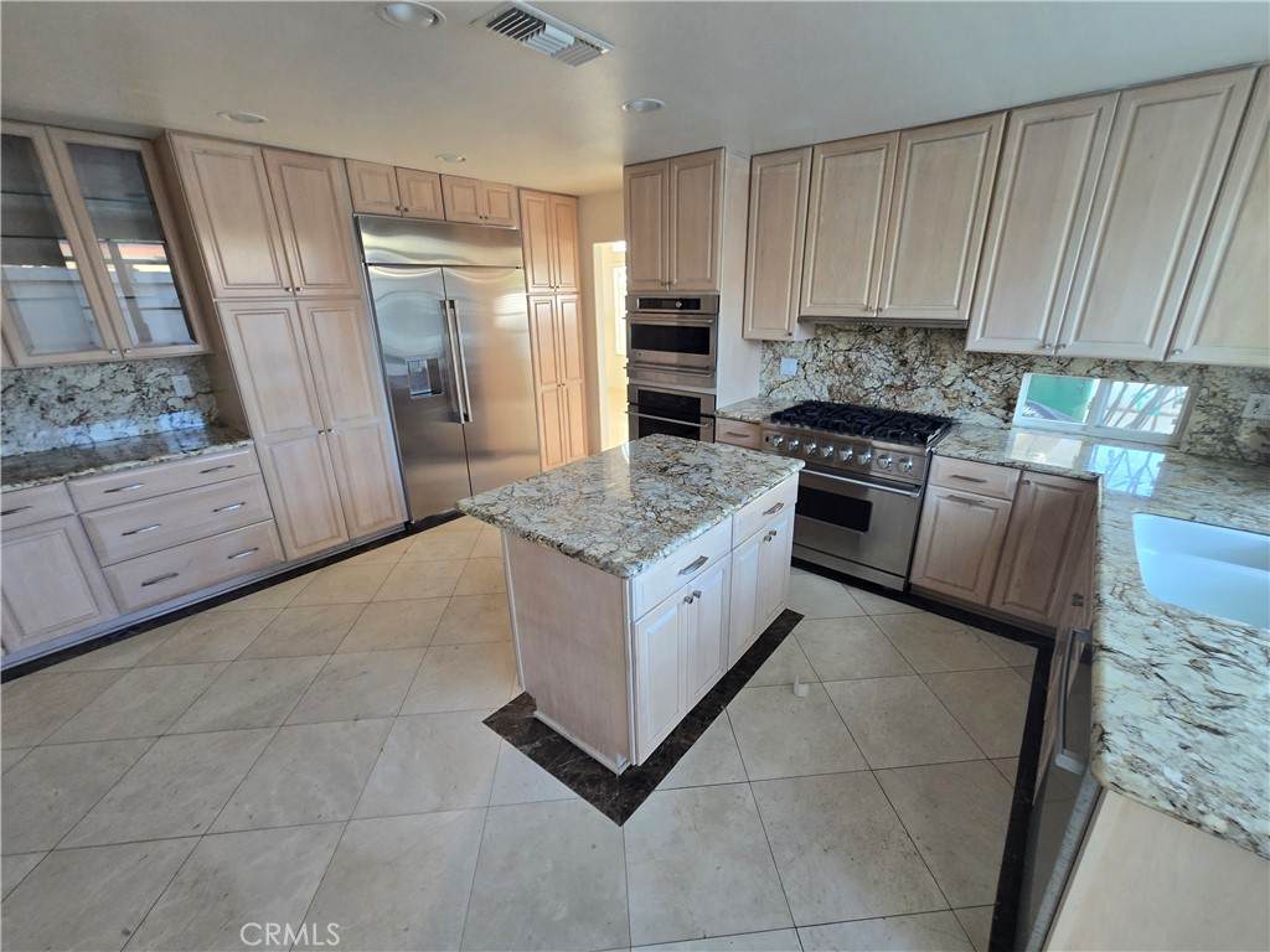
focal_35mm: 13
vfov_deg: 89.9
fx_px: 477
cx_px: 635
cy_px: 476
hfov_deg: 106.2
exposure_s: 1/60
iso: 125
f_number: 2.2
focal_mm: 2.2
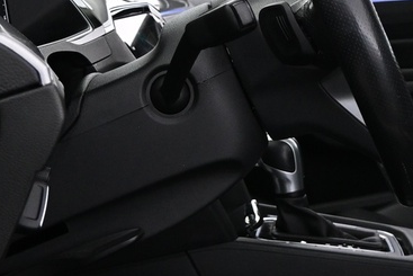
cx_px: 397
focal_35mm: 106
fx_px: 1216
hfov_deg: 18.8
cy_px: 50
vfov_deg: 12.9
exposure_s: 1/25
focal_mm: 16
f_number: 3.5
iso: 1000
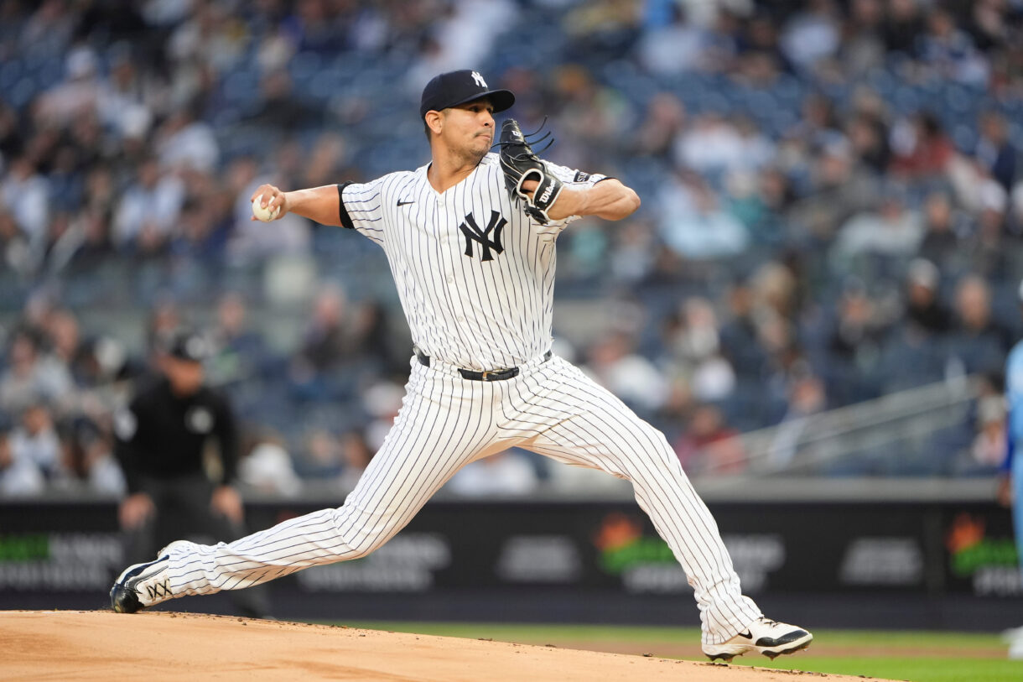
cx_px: 512
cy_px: 341
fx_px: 11364
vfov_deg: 3.4
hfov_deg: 5.2
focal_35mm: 400
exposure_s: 1/2500
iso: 2000
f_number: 2.8
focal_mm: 400
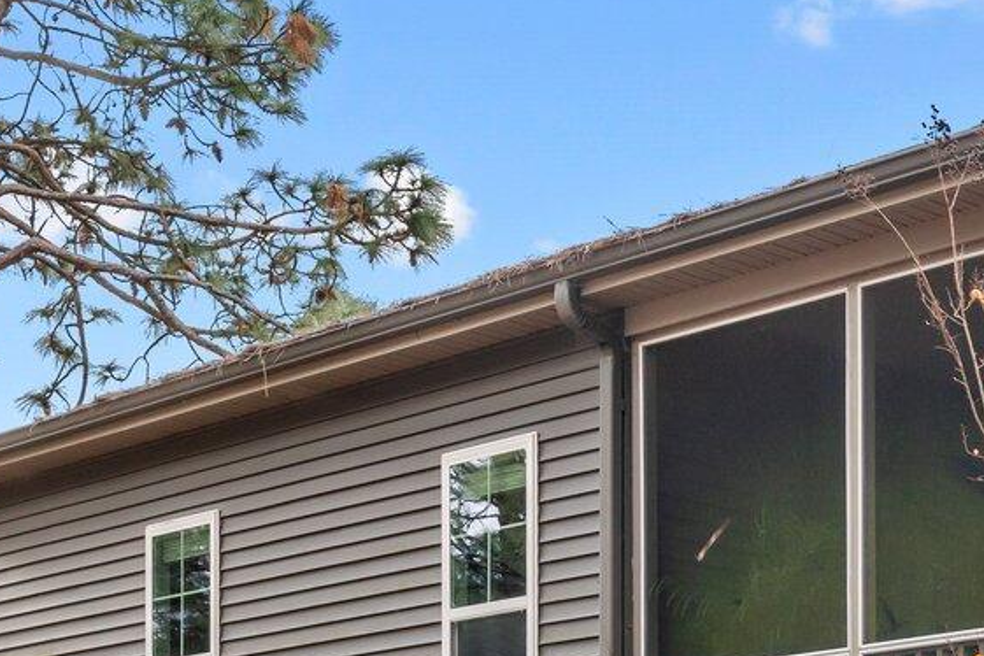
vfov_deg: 15.7
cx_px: 1072
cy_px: 612
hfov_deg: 22.4
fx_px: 2346
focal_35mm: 86
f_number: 8
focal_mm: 23.5
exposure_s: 1/125
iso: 320
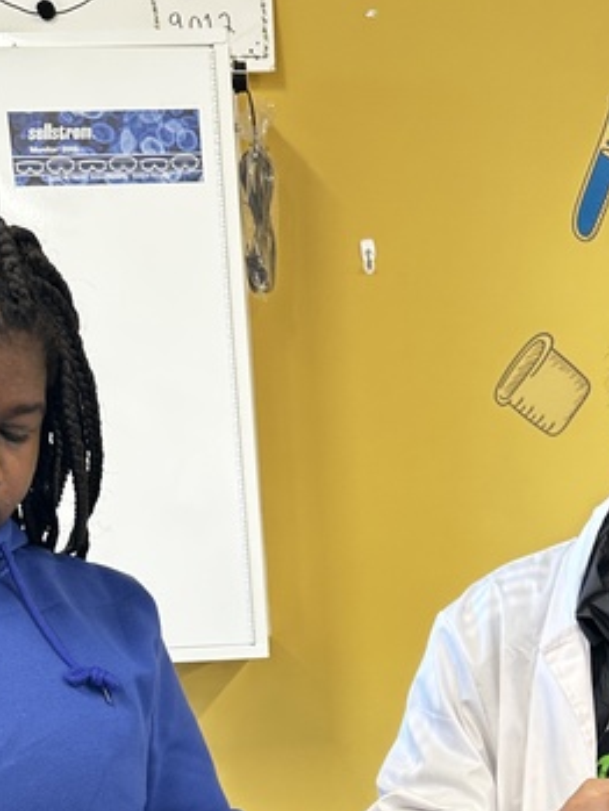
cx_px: 407
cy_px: 774
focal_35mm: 55
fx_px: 1289
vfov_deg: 32.6
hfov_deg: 26.4
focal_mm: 6.86
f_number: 1.78
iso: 160
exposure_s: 1/60
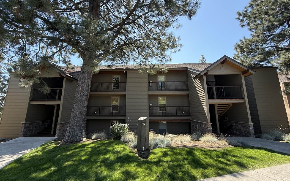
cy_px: 89
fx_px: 119
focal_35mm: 15
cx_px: 145
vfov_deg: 74.8
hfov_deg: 101.5
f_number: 2.2
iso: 64
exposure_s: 1/395
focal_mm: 2.22
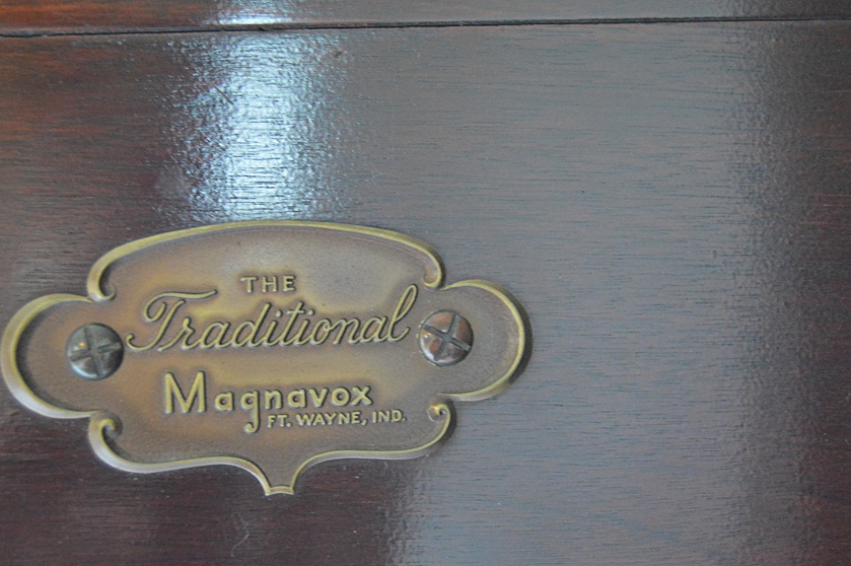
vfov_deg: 21.7
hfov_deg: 32.1
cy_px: 305
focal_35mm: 63
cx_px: 378
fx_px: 1479
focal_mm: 35
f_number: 4.5
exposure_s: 1/50
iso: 3200
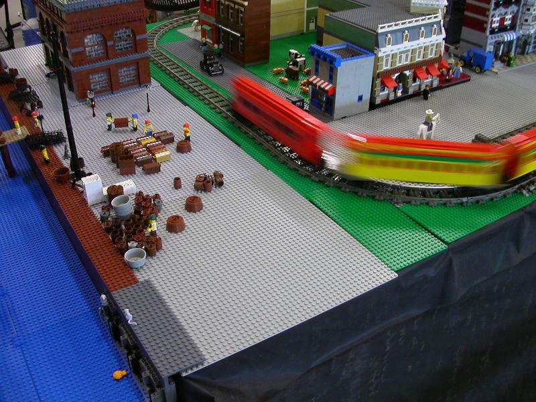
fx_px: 573
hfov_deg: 50.1
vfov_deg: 38.7
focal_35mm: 37
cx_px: 268
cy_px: 201
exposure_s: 1/8.5
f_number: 2.7
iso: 100
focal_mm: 5.6
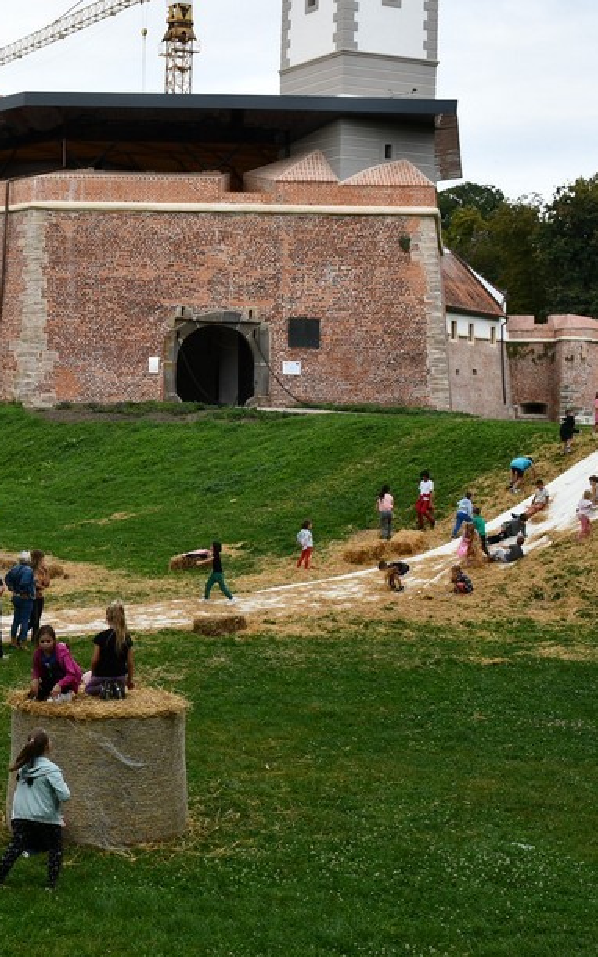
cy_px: 434
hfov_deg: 21.7
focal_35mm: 58
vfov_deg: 35.1
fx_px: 1514
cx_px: 31
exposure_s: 1/250
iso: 200
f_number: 6.3
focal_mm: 23
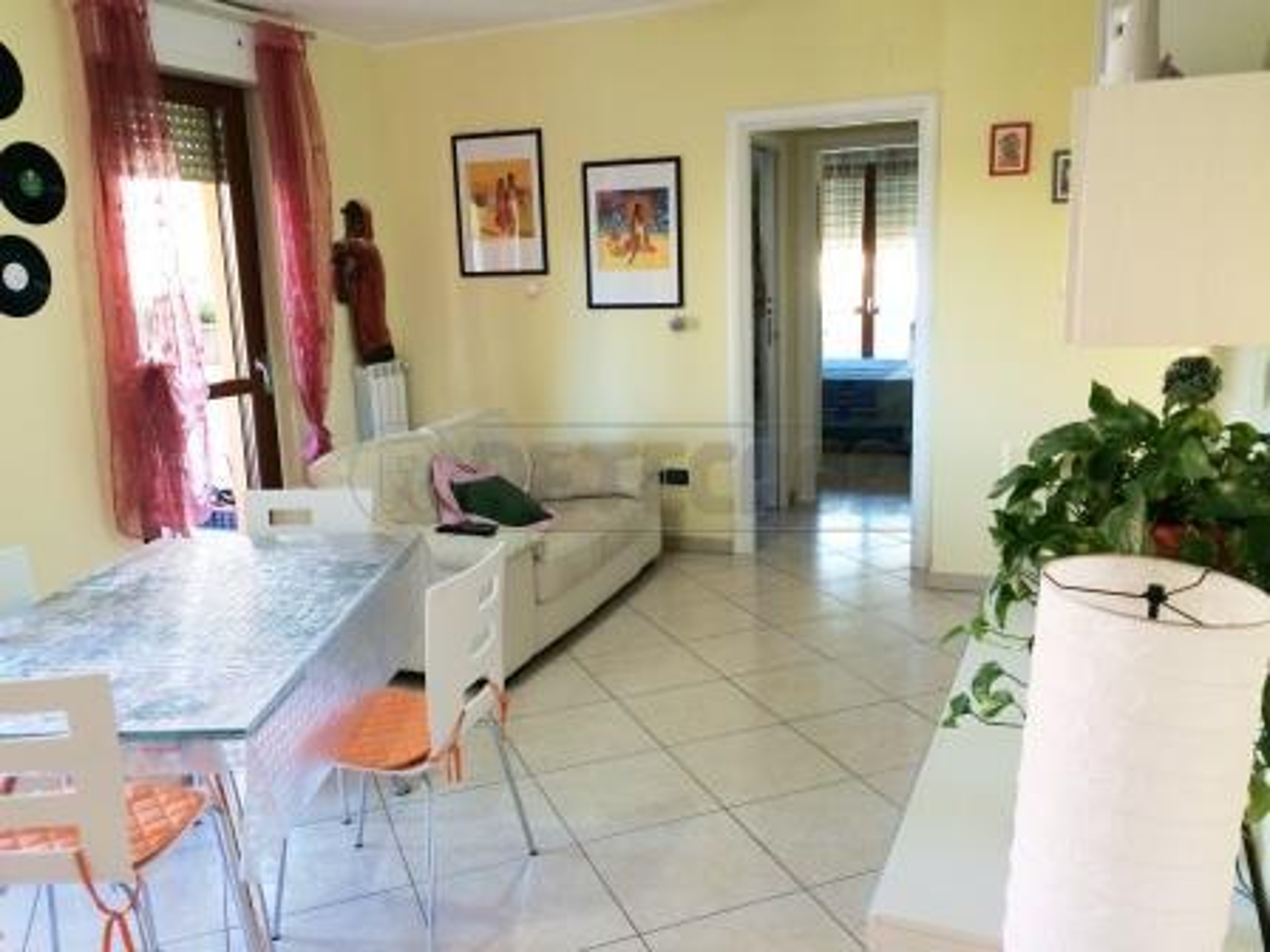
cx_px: 635
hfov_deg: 61.7
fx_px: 1064
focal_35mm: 29
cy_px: 476
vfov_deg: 48.2
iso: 100
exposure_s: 1/33
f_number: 2.2
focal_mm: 4.15
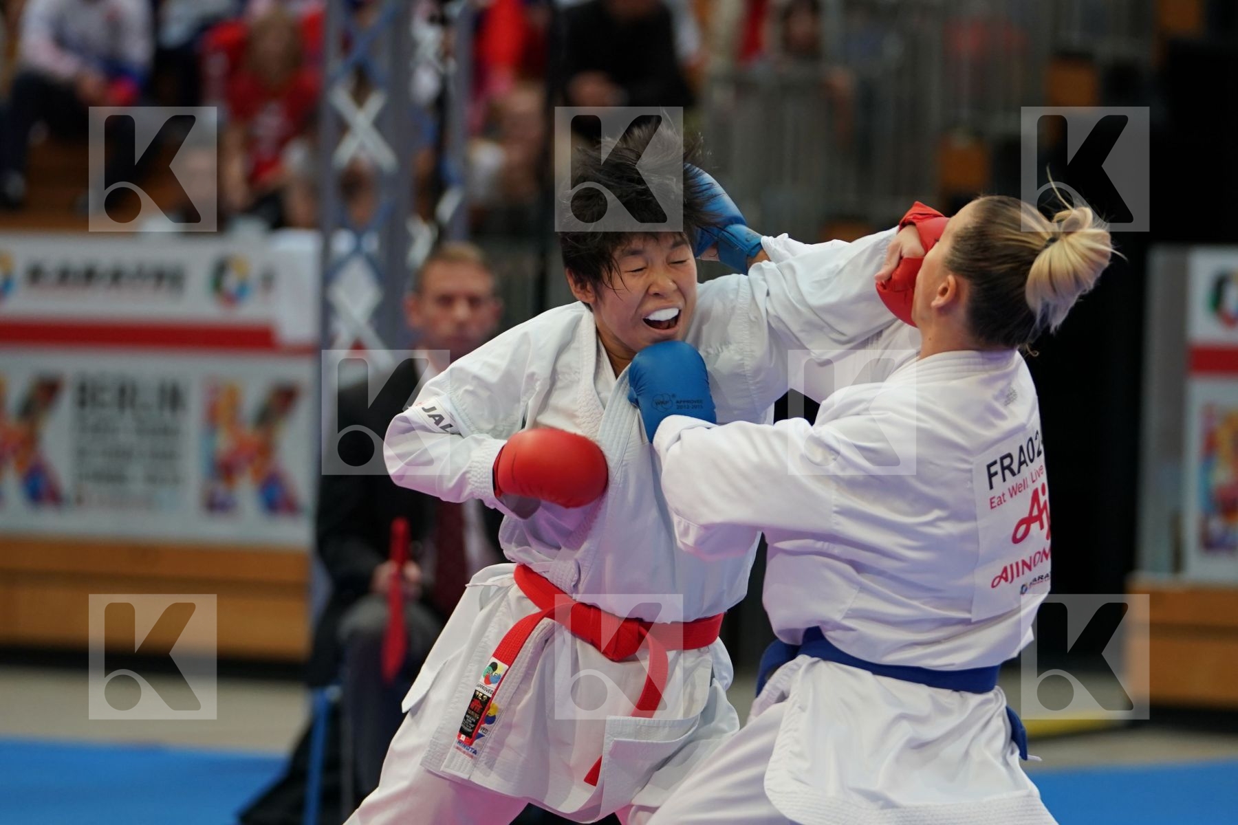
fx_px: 7221
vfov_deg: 6.5
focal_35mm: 210
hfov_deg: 9.8
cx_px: 619
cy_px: 412
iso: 1250
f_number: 2.8
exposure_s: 1/1000
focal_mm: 140
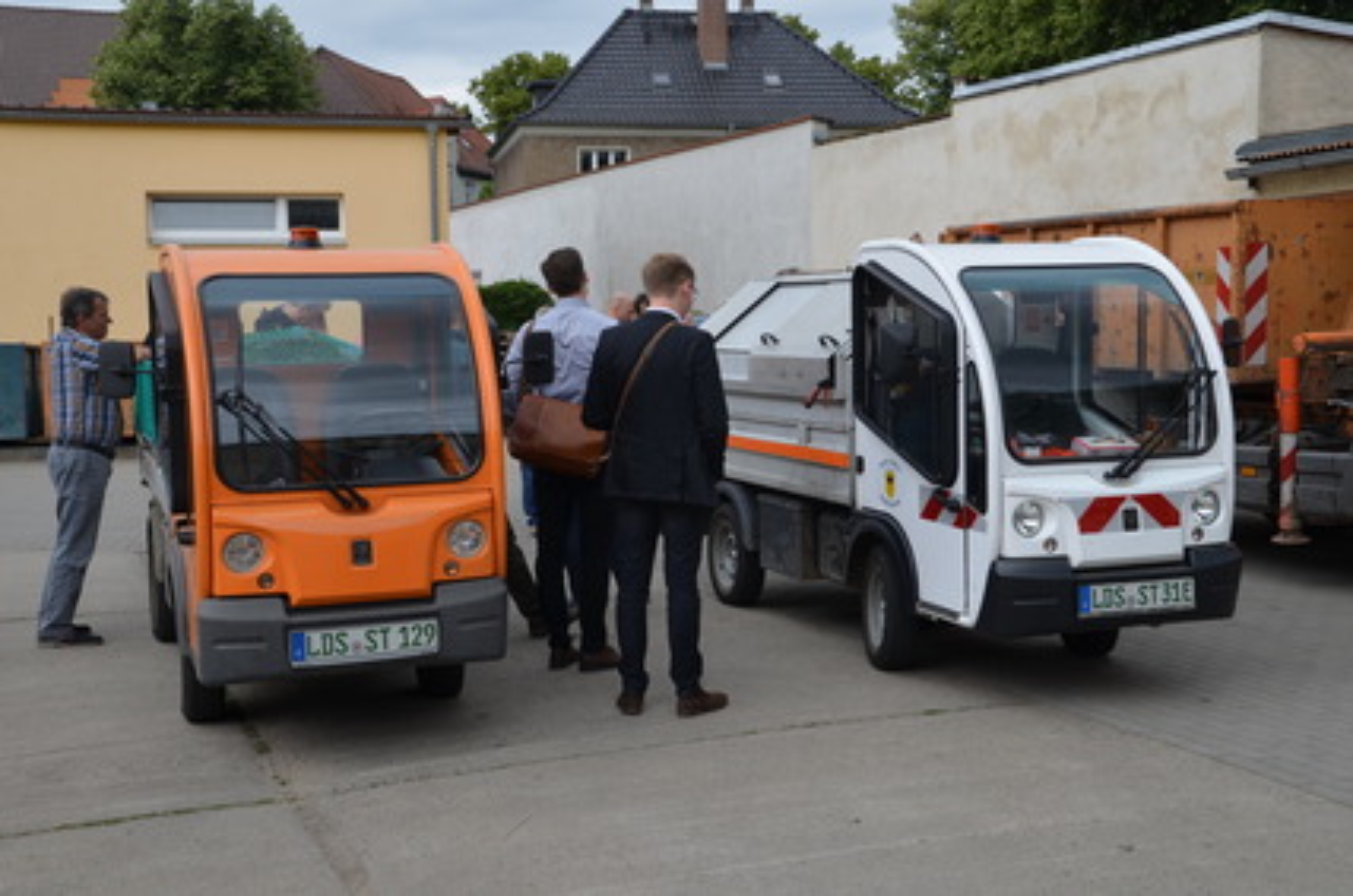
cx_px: 676
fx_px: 1801
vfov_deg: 28.0
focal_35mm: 48
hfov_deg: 41.2
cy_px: 448
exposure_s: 1/250
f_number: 8
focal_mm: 32
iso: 140
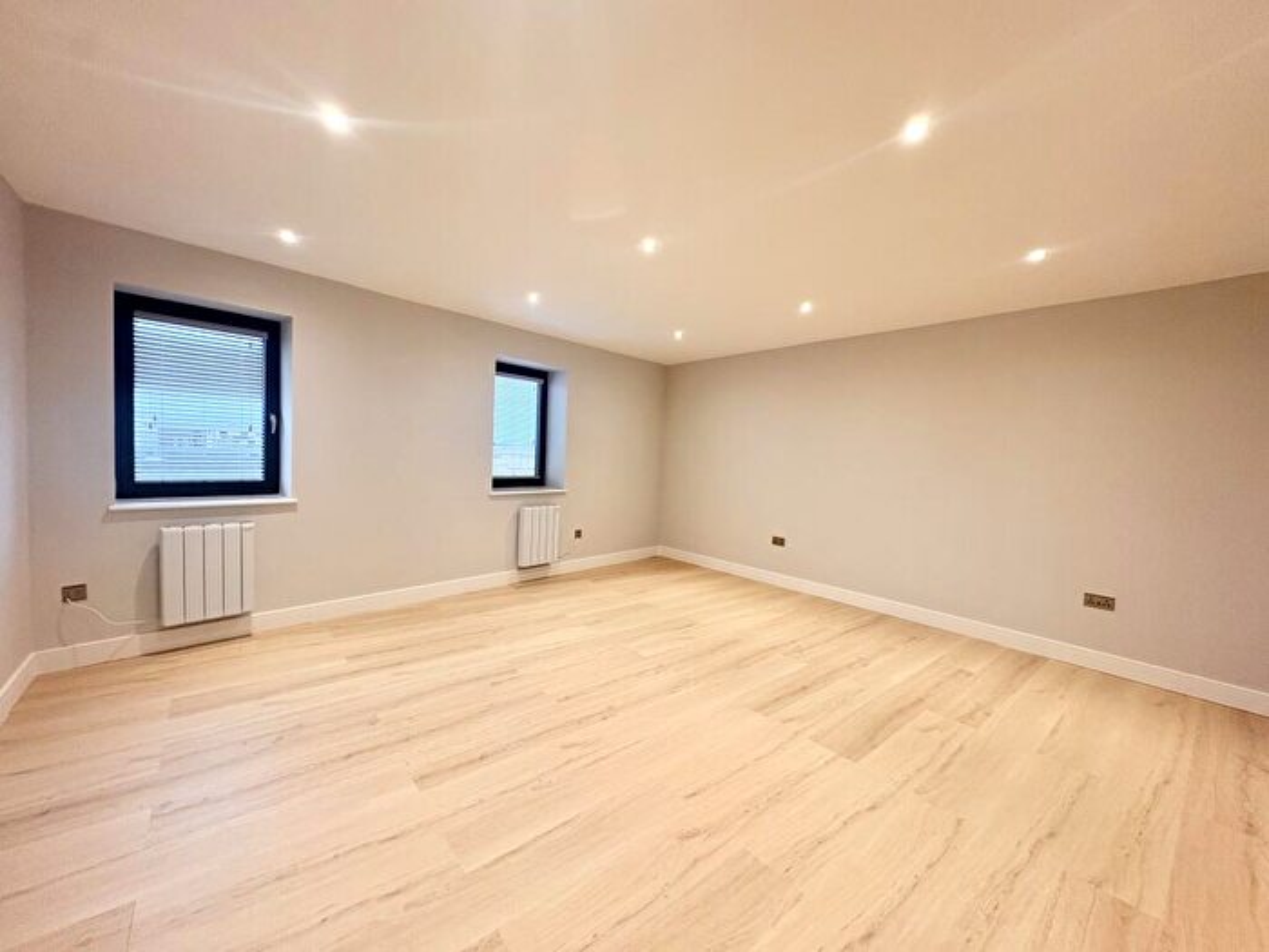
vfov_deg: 85.7
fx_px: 513
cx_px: 634
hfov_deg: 102.1
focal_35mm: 14
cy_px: 476
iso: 160
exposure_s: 1/50
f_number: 2.2
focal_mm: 2.22
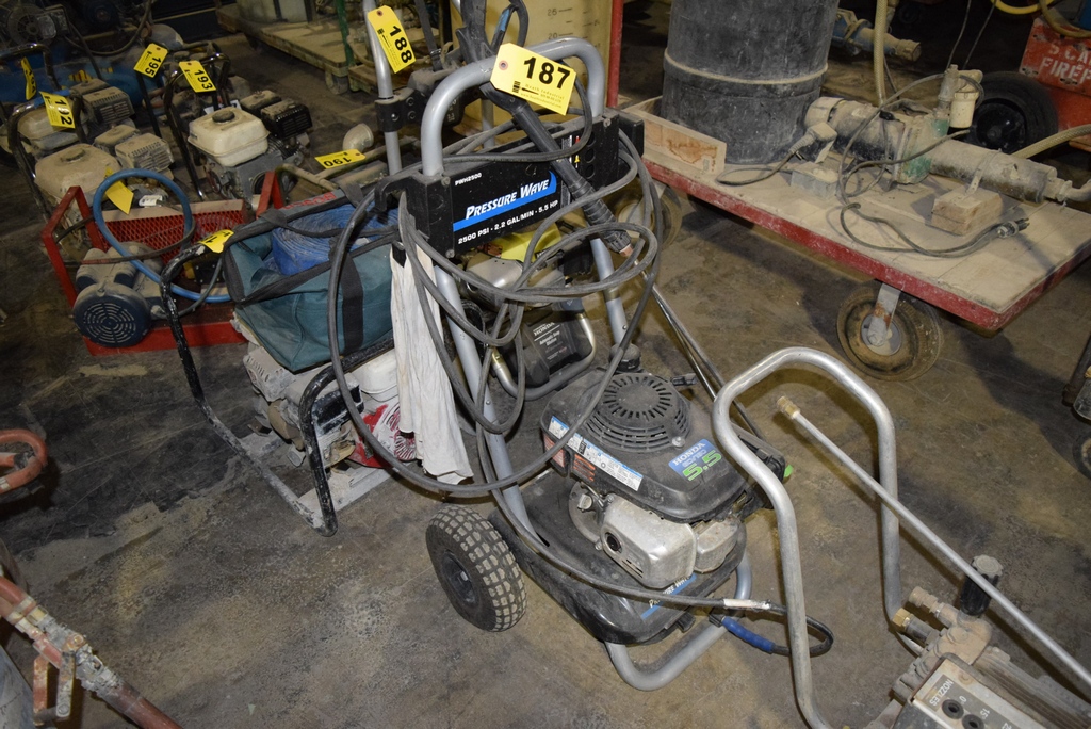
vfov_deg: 48.0
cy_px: 364
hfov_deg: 67.4
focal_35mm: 27
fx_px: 819
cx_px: 546
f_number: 3.5
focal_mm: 18
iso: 2800
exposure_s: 1/60
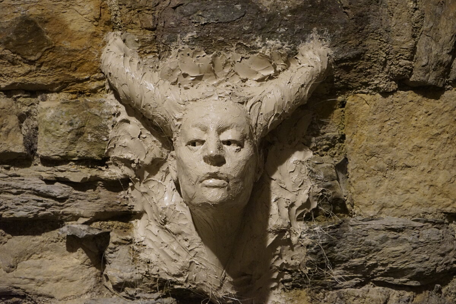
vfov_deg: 19.5
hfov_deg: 28.8
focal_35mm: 70
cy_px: 152
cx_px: 228
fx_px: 887
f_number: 5.6
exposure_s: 1/15
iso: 6400
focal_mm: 70
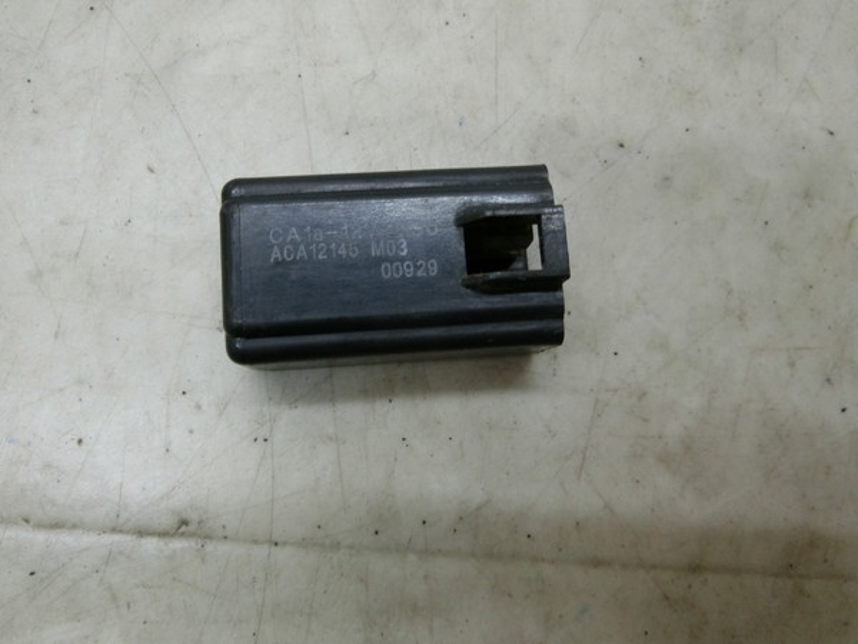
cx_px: 429
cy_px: 322
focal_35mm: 25
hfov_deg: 69.4
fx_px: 620
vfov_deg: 54.9
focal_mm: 4.5
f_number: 3.5
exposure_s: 1/100
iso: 400
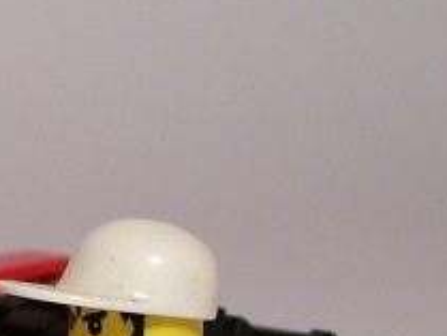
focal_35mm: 181
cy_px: 124
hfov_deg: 10.3
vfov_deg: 8.2
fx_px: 2339
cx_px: -361
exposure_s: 1/30
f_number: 2.7
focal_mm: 6
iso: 100
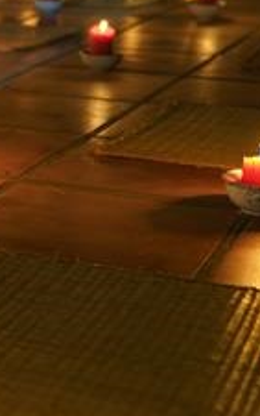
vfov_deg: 20.8
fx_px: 1132
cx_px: -192
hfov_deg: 12.1
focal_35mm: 100
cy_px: 210
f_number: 2.8
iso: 1250
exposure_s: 1/40
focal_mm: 34
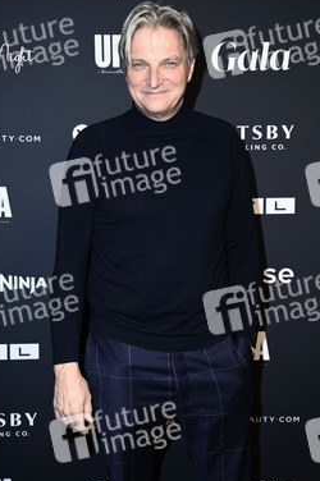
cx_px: 152
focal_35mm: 51
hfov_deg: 26.4
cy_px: 240
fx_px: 681
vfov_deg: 38.9
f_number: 5.6
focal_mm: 48
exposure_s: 1/250
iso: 800
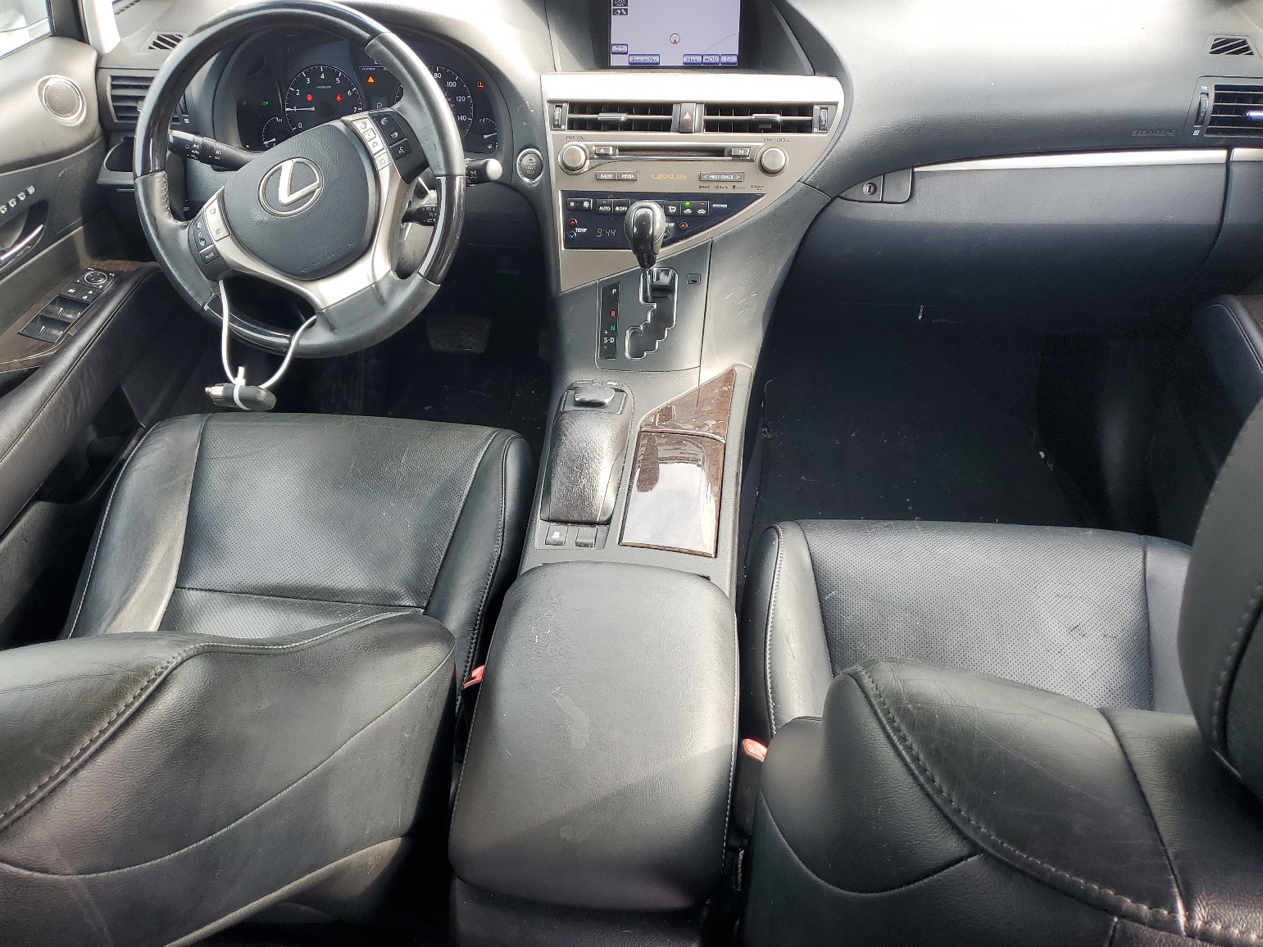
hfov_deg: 65.3
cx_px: 614
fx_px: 985
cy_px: 474
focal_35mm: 27
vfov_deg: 51.4
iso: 50
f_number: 1.5
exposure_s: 1/145
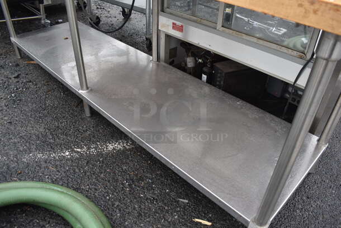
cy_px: 114
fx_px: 256
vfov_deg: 48.0
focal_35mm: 27
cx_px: 170
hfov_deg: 67.3
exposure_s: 1/250
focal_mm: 18
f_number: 5.6
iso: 250
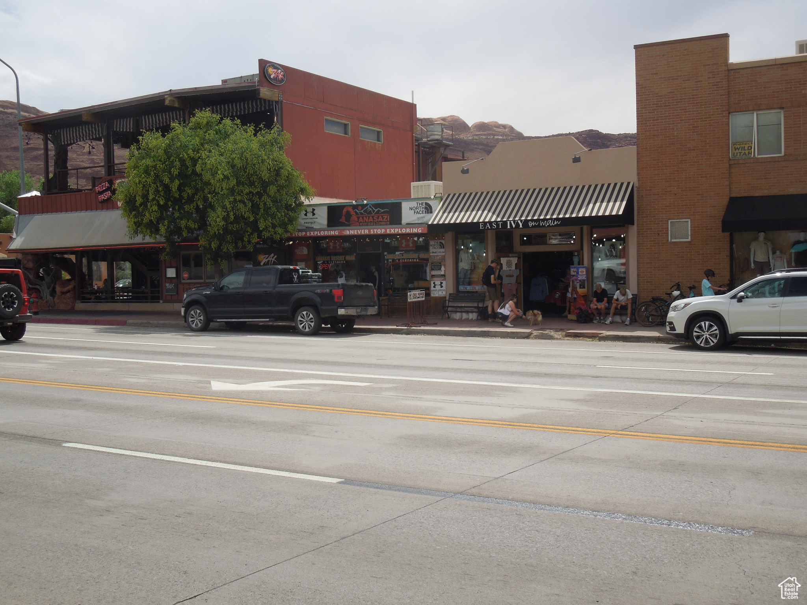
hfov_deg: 47.9
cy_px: 302
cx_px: 404
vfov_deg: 36.8
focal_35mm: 39
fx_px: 909
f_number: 7.6
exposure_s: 1/400
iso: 100
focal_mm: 7
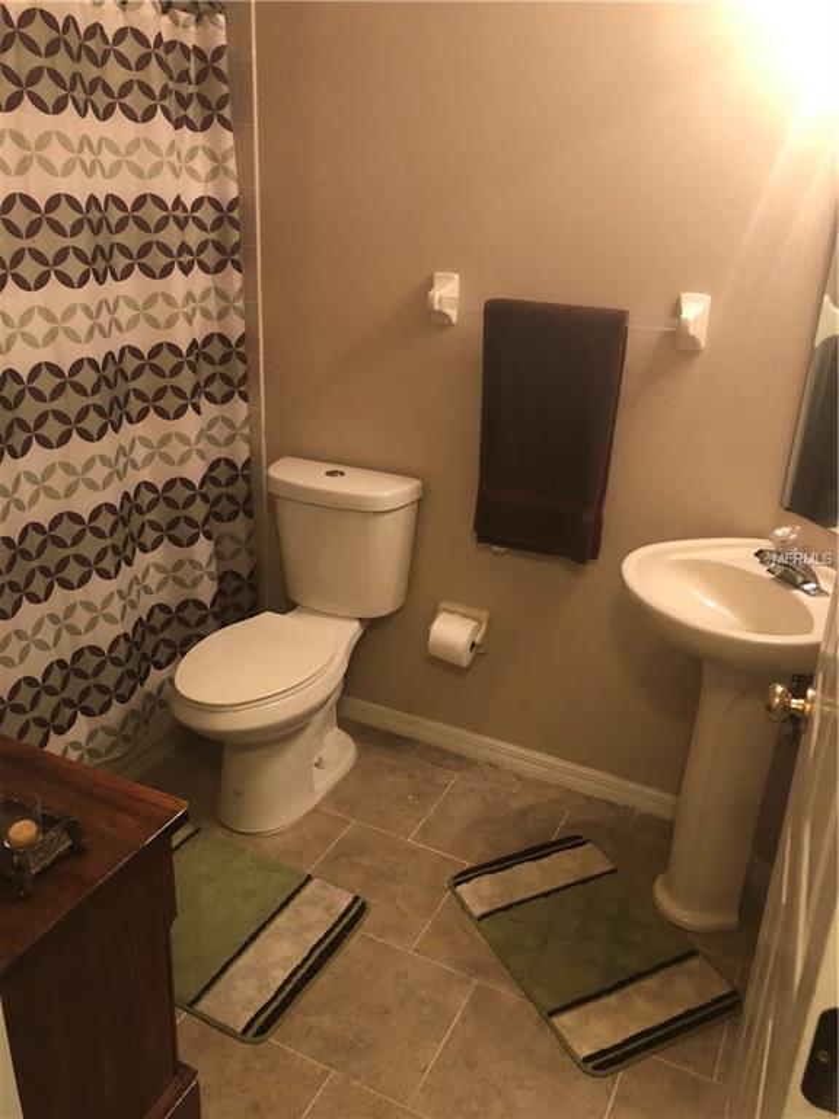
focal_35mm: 28
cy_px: 560
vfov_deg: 63.4
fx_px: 905
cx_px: 420
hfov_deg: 49.7
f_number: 1.8
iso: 100
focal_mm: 3.99
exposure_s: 1/15
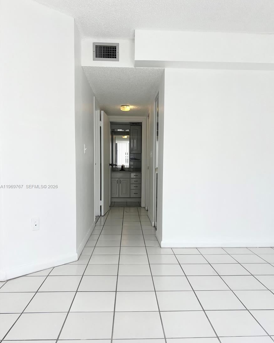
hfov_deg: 51.5
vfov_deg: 62.1
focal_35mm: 28
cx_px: 141
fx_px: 284
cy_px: 187
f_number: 1.5
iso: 50
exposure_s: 1/408
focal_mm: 5.7
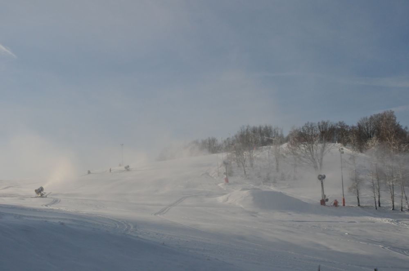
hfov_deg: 46.5
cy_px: 136
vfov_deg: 31.8
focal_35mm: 42
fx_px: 477
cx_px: 204
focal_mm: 28
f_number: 5.6
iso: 1000
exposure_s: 1/8000
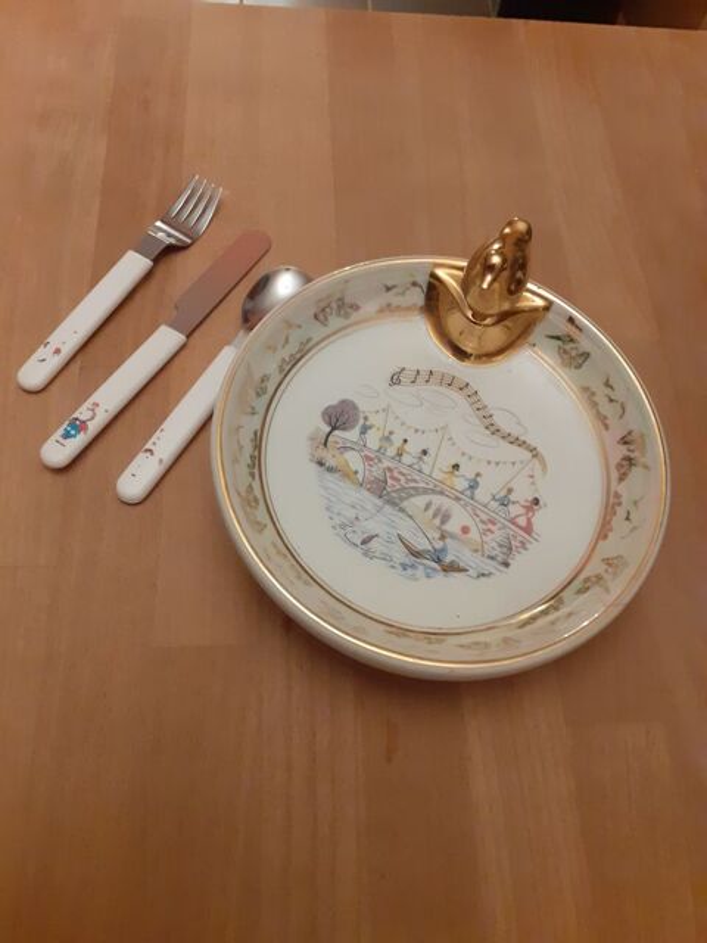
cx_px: 354
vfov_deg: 65.3
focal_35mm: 27
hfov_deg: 51.4
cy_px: 472
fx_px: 735
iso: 400
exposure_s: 1/25
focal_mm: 3.6
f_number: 1.9
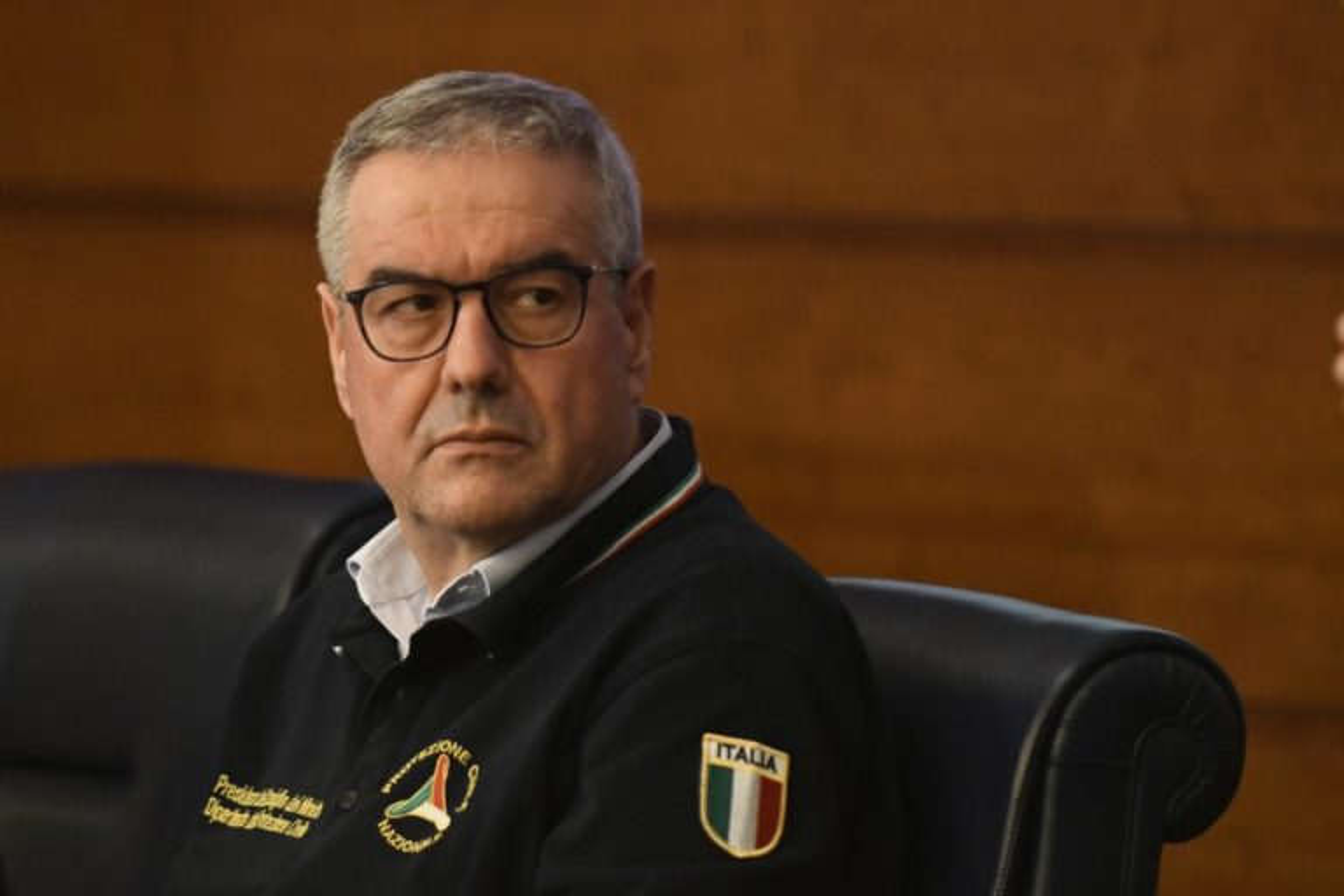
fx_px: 11199
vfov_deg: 4.6
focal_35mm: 300
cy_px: 448
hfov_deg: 6.9
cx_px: 672
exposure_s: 1/320
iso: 5000
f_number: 2.8
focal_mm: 200
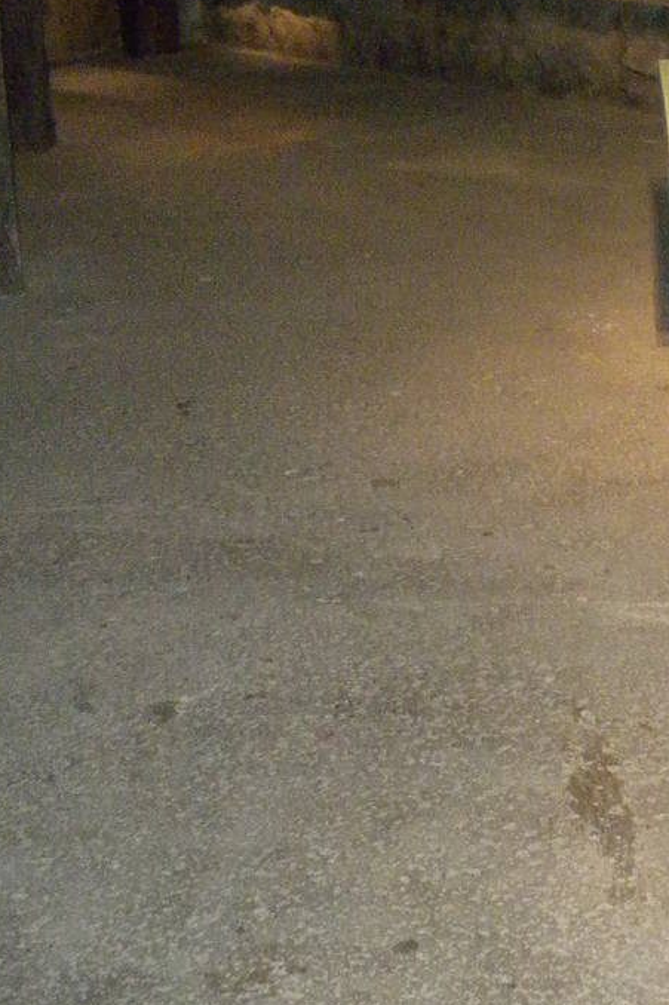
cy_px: 215
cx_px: 731
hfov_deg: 14.7
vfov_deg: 22.1
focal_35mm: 91
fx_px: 2538
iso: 774
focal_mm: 6.6
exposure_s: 1/30
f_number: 3.5
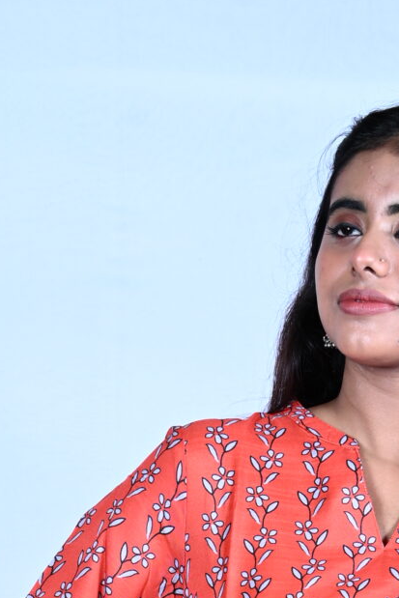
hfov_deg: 6.5
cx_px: 335
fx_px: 3506
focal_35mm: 211
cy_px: 1006
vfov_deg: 9.4
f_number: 8
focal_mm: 51
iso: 100
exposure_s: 1/200
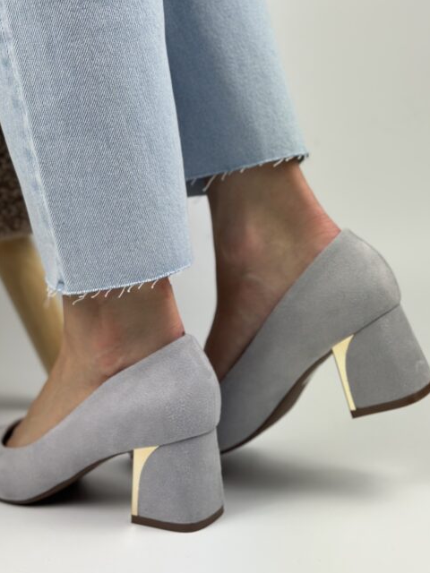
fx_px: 994
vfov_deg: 32.2
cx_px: 195
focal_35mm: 60
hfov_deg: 24.4
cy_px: 257
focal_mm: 6.86
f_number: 1.78
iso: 80
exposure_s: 1/1376
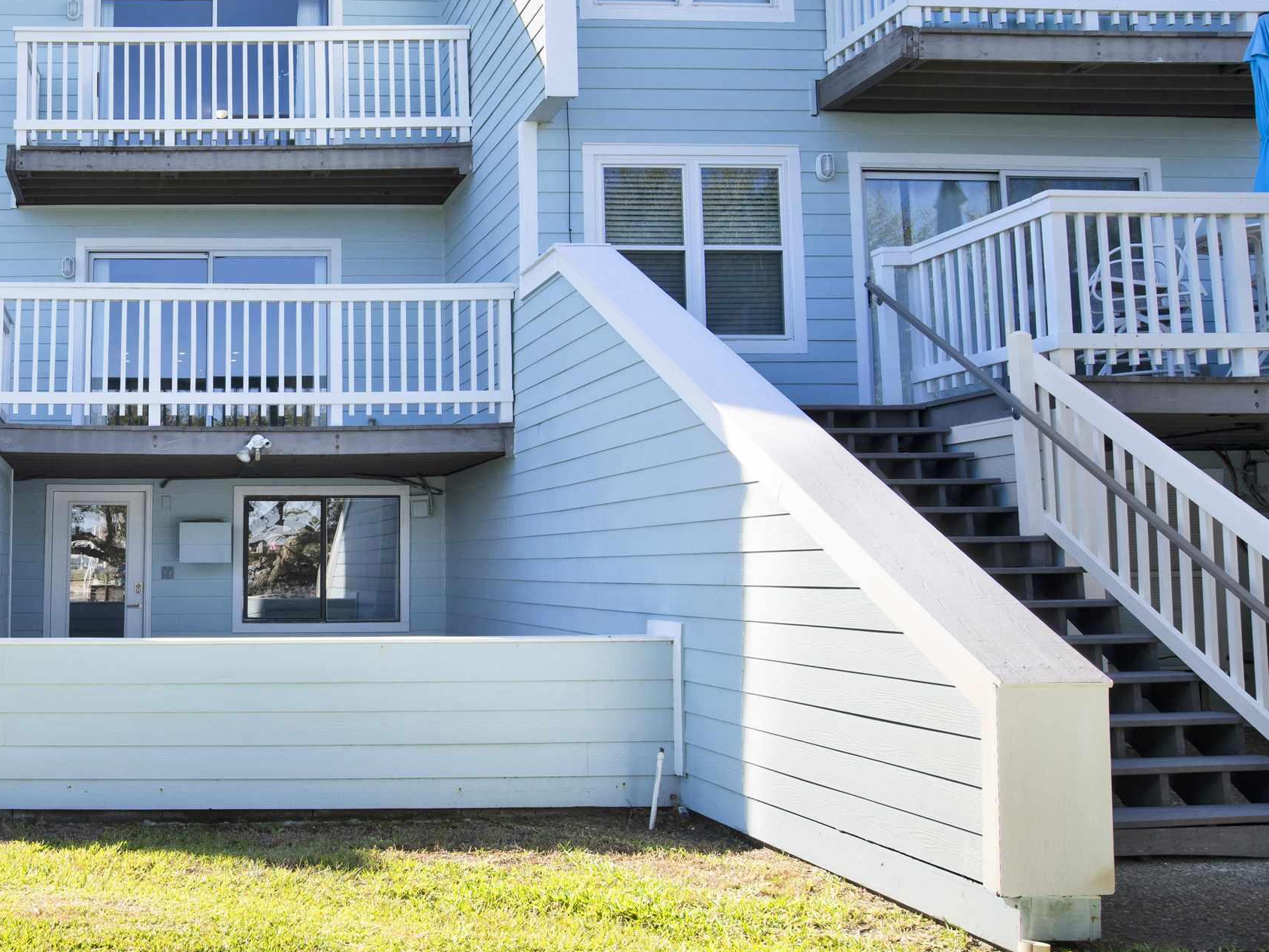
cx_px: 152
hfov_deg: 47.8
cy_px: 419
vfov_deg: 40.6
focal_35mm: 35
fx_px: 1283
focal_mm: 20
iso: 200
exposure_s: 1/125
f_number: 11
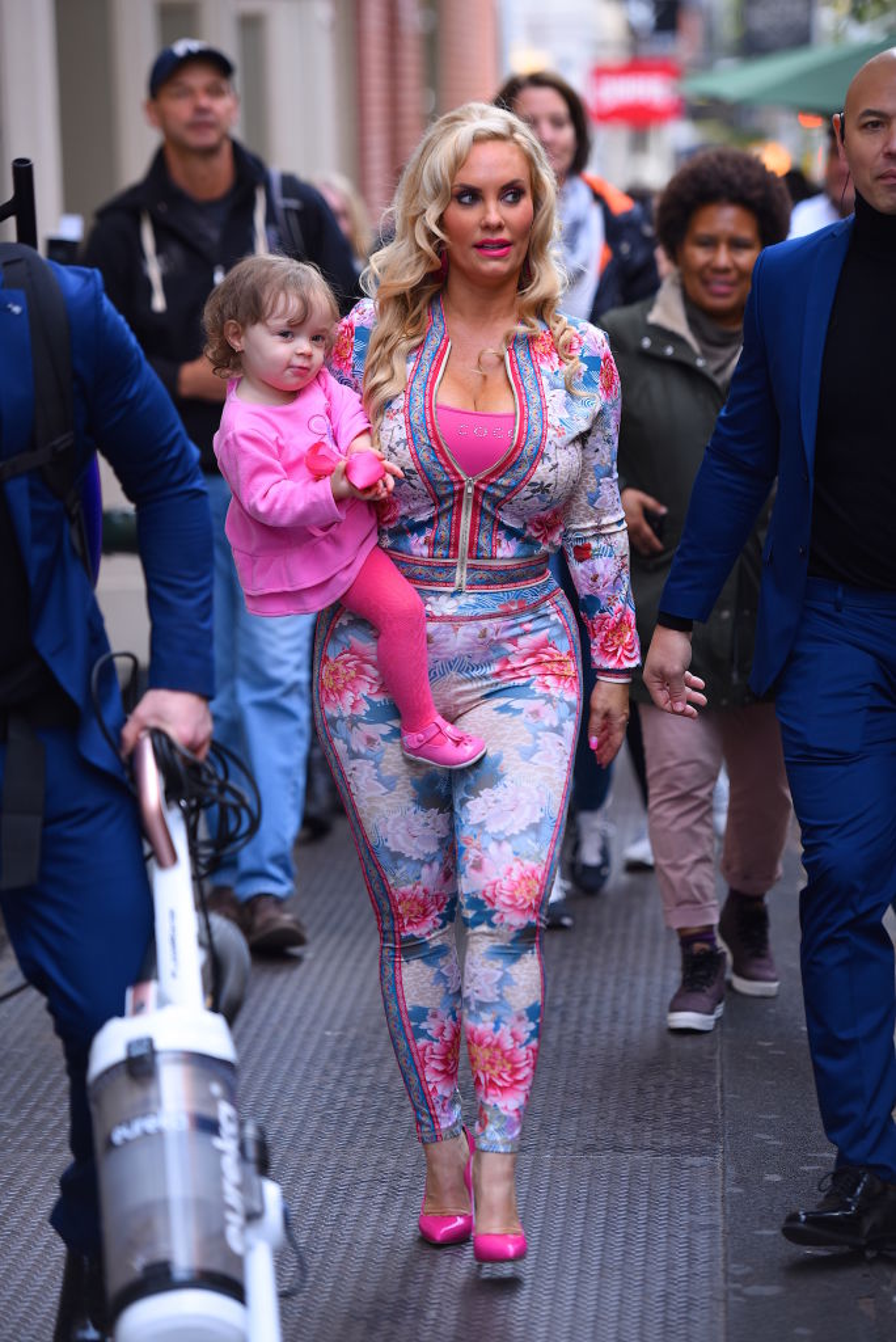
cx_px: 448
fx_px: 5033
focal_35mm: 135
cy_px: 671
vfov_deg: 15.2
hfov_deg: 10.2
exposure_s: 1/320
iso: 400
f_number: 3.2
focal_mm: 135
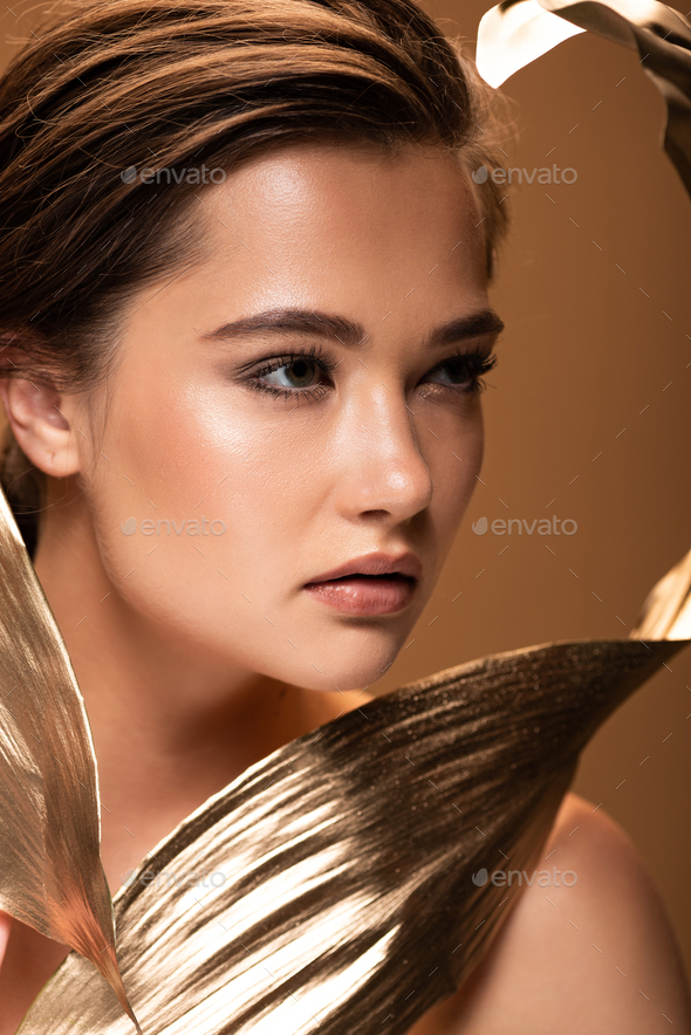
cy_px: 518
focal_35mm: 105
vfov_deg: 19.5
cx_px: 346
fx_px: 3021
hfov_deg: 13.1
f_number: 6.3
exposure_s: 1/200
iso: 100
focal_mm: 105
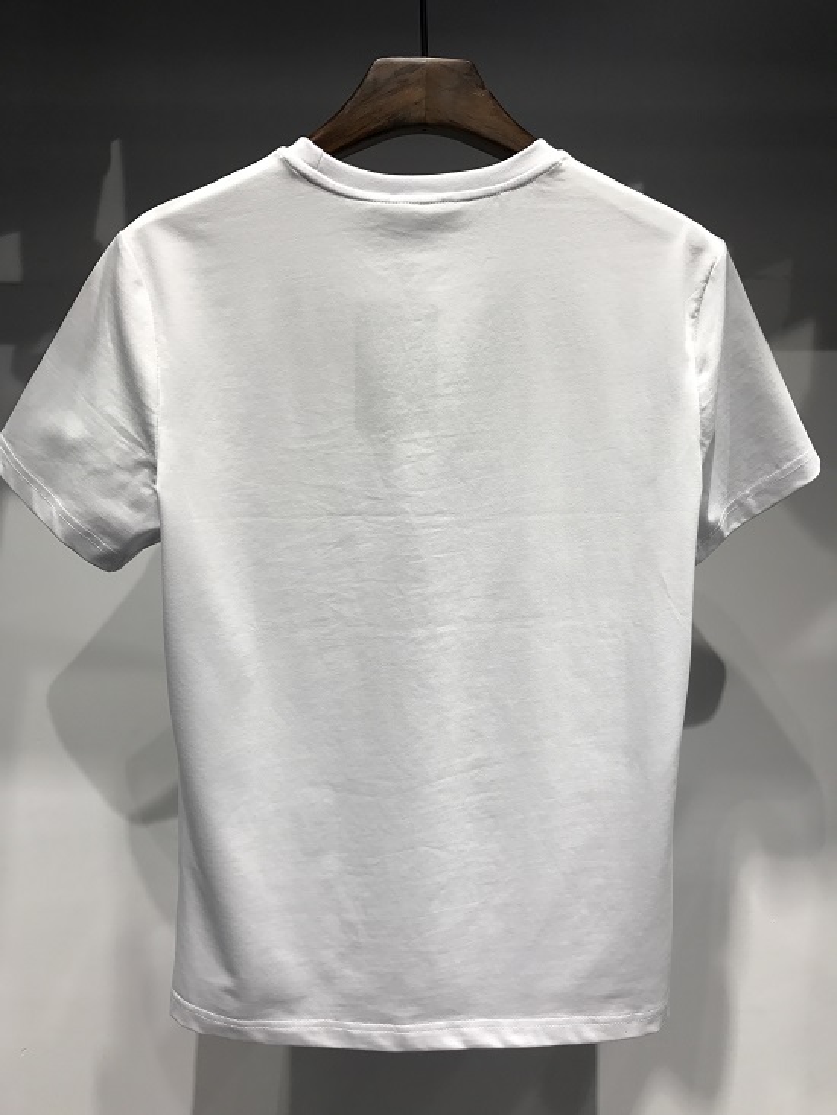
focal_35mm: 28
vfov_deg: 63.4
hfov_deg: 49.8
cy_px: 558
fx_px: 902
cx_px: 418
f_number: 1.8
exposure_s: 1/105
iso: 20
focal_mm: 3.99
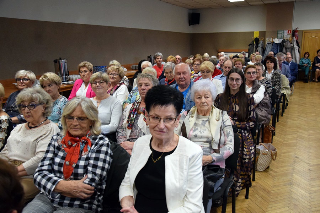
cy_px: 106
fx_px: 280
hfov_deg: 59.5
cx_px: 160
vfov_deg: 41.7
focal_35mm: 32
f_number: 4.5
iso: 2500
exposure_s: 1/100
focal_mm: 21
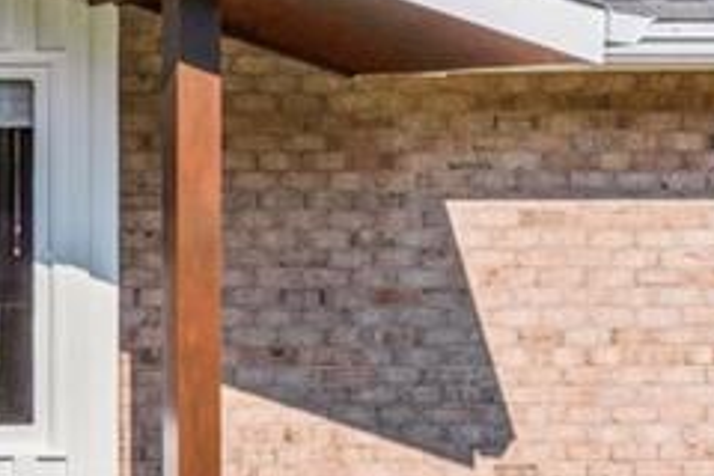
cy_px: 186
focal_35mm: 132
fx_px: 2618
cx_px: -720
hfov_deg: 13.3
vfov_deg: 10.4
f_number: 11
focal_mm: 31
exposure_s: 1/640
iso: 200
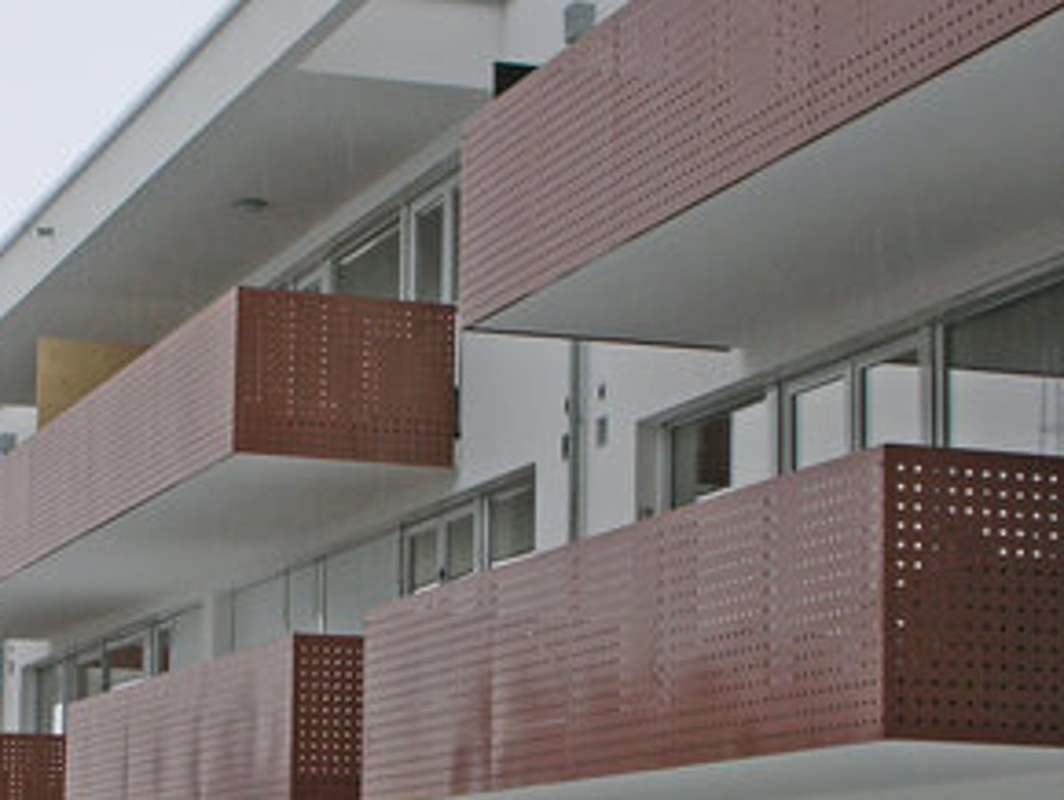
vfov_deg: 14.1
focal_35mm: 105
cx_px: 246
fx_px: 3230
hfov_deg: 18.6
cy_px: 534
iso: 50
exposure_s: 1/78.7
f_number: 4
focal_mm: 10.1
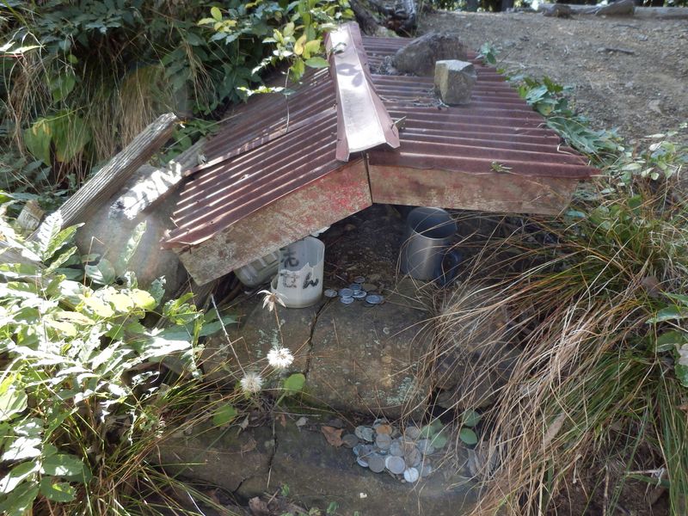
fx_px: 477
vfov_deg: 56.8
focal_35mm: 24
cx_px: 344
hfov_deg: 71.6
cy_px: 258
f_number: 3
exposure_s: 1/80
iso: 80
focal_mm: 4.2
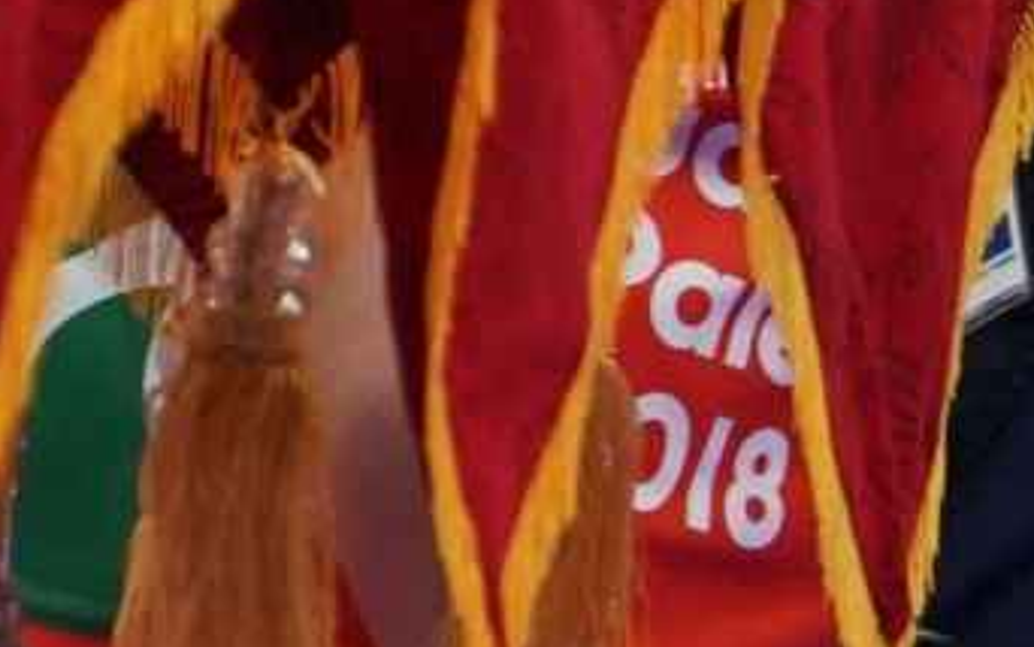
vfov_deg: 0.6
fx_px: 63538
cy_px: -816
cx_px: -523
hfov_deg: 0.9
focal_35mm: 2254
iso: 2000
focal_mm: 280
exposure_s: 1/500
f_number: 4
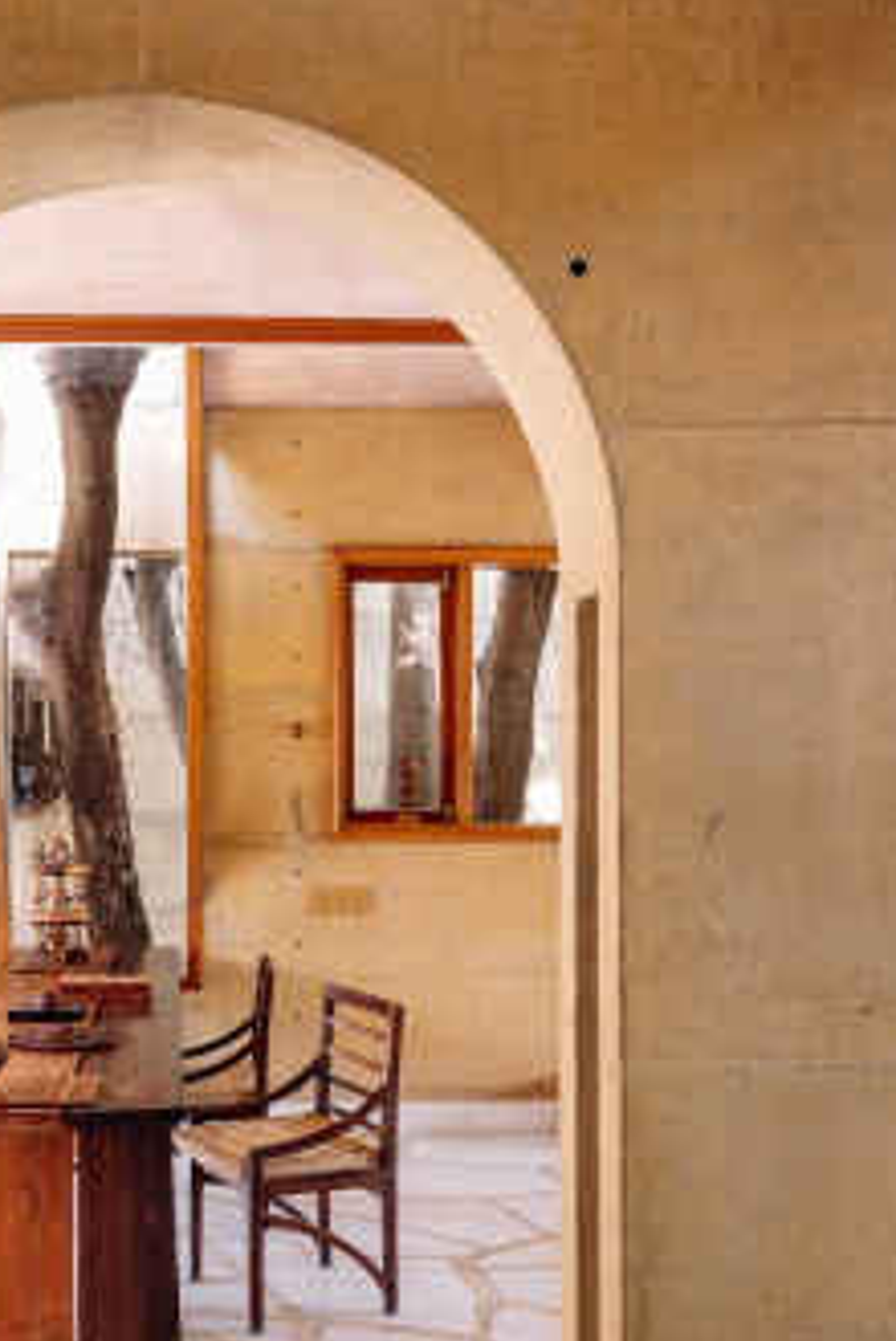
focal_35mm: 41
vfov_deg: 47.4
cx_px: 326
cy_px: 705
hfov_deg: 32.5
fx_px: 1527
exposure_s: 1/1.25
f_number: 8
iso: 100
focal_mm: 30
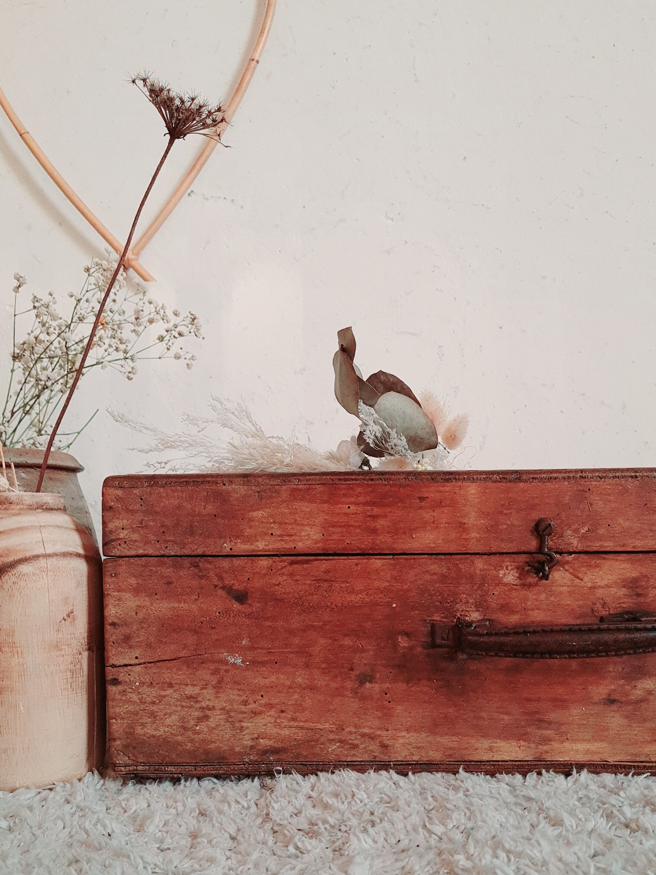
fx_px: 910
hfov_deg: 39.6
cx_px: 311
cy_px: 587
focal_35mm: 36
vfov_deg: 50.4
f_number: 1.8
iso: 320
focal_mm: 5.4
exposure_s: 1/25
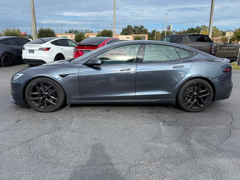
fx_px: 166
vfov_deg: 56.8
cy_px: 90
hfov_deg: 71.6
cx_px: 120
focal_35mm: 24
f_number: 1.78
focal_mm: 6.76
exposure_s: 1/4673
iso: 100
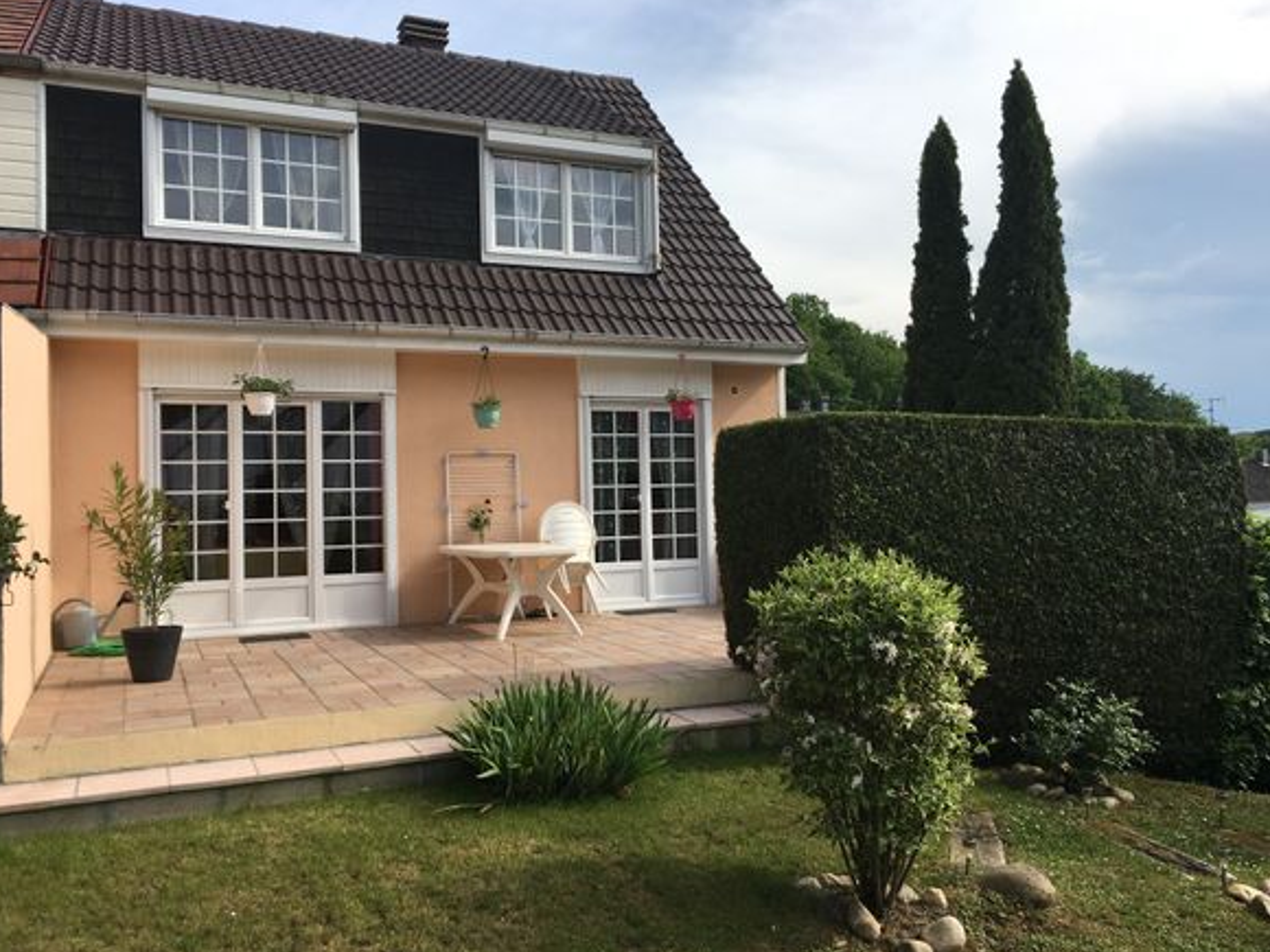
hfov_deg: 60.0
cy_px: 473
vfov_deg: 46.8
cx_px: 633
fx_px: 1101
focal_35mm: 30
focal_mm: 4.15
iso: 25
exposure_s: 1/1374
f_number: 2.2
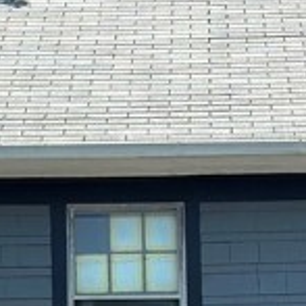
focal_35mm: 221
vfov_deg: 7.7
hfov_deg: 7.9
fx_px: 2210
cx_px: 277
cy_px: 562
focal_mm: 6.86
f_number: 1.78
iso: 100
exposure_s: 1/3731
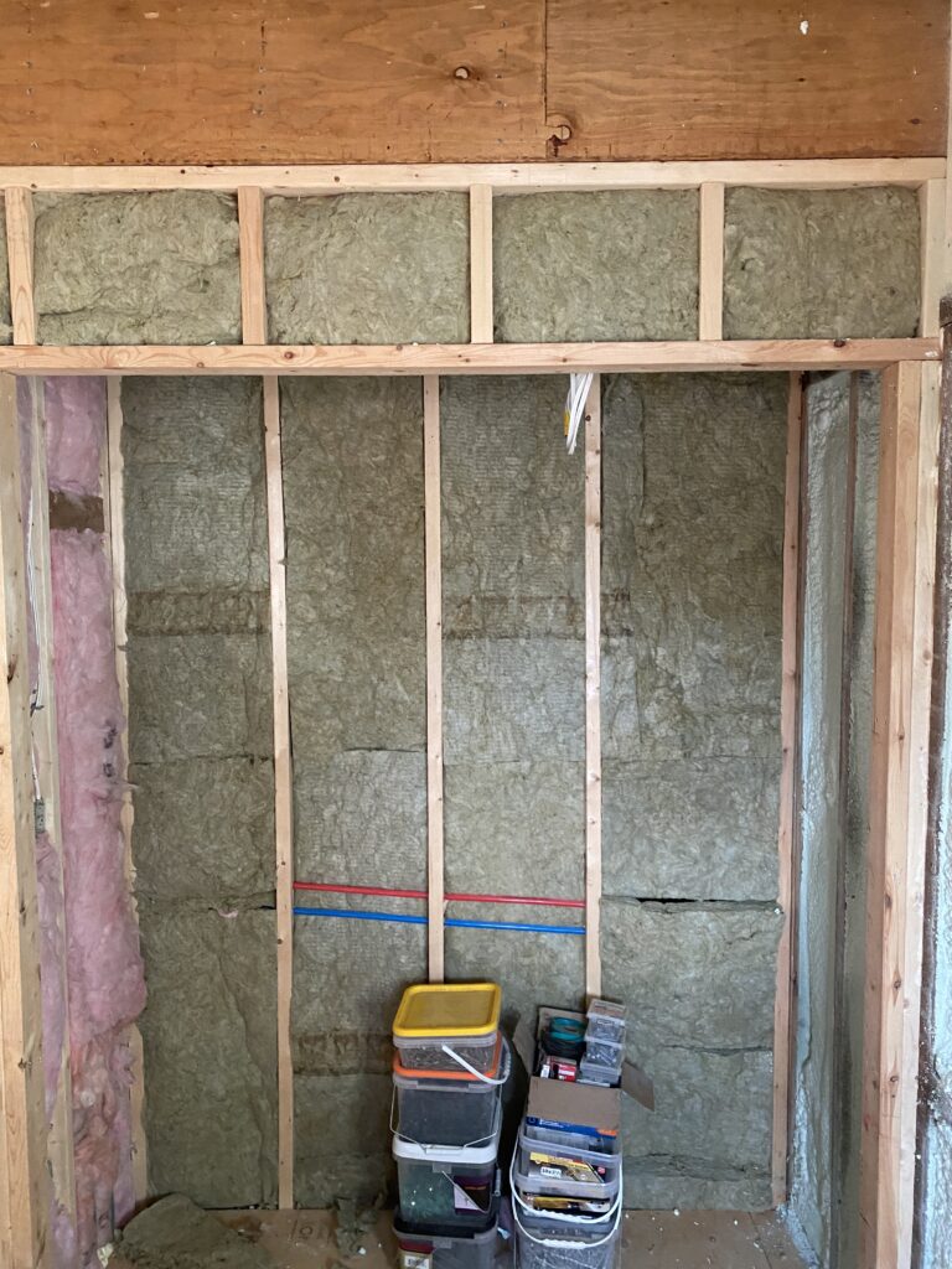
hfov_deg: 53.1
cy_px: 634
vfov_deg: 67.3
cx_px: 476
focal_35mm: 26
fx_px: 953
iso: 400
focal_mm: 4.25
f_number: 1.8
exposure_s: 1/60
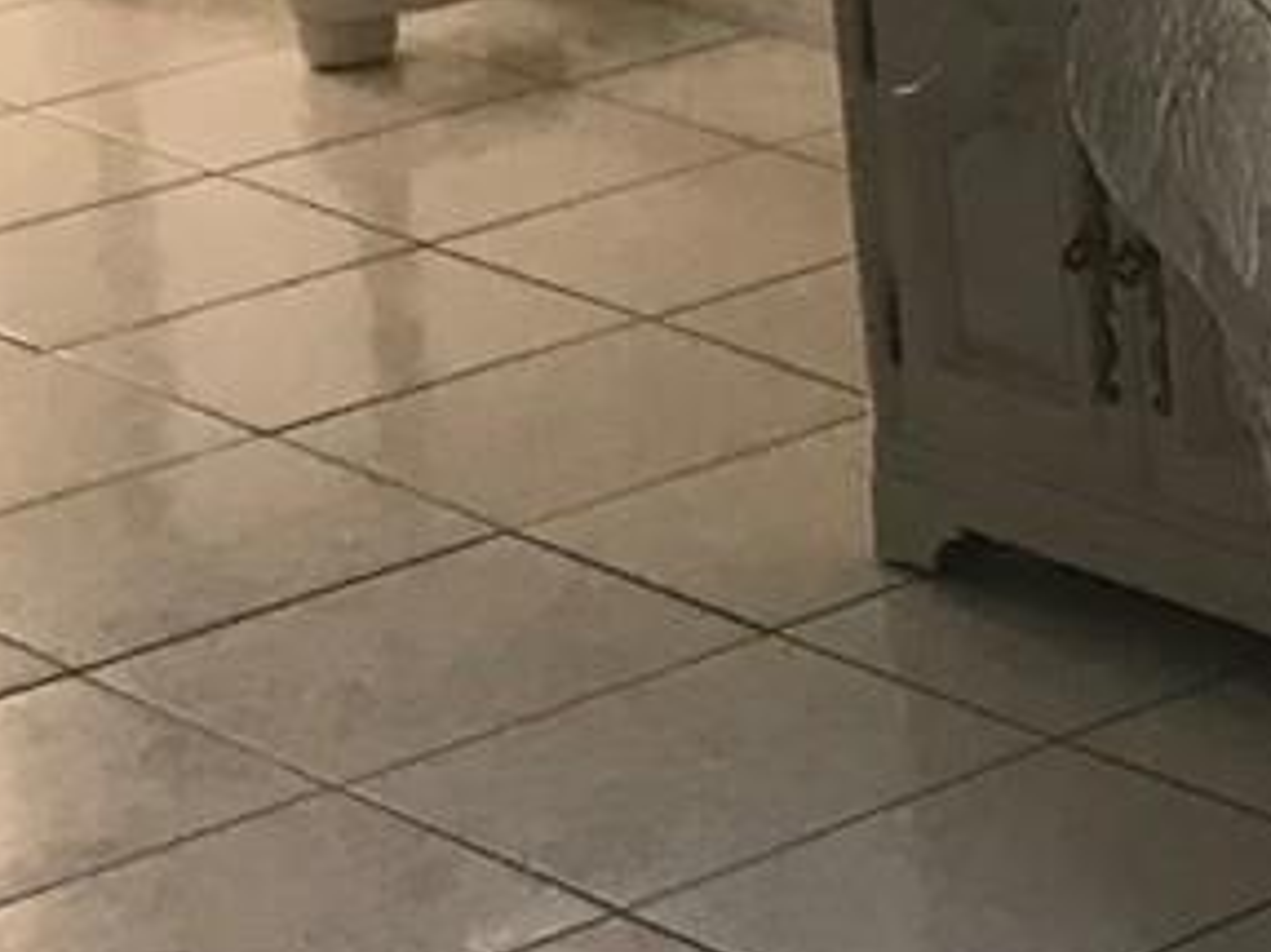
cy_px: -186
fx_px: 5725
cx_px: 2861
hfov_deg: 11.0
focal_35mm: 156
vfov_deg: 9.4
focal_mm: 3.99
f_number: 1.8
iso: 32
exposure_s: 1/30
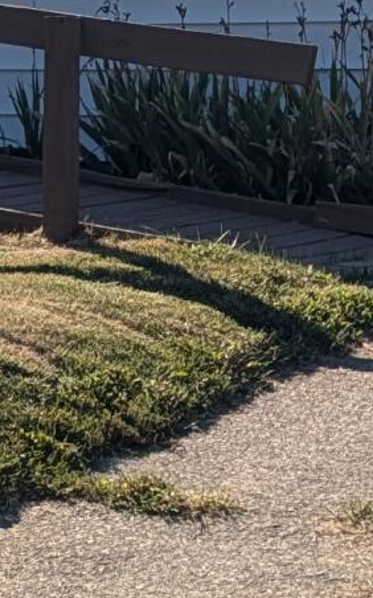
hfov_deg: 7.4
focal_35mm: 176
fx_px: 2866
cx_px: 139
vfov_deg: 11.7
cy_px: -61
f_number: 1.89
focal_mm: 5.43
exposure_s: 1/2959
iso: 52
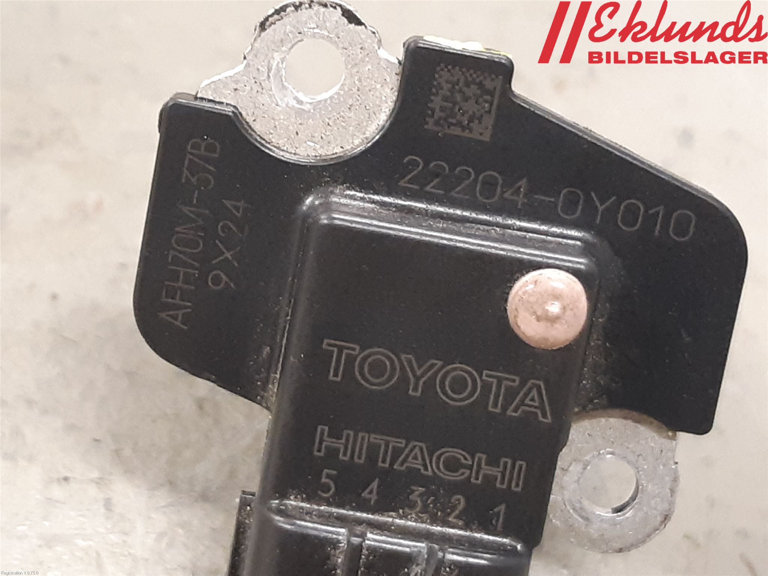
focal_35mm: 26
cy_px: 288
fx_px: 577
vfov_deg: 53.1
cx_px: 384
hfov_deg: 67.3
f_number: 1.7
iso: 250
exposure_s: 1/25
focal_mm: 3.93
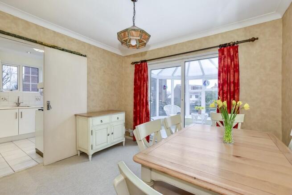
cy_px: 98
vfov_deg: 77.4
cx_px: 146
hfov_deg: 100.4
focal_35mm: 15
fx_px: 122
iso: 800
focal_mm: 10
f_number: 8
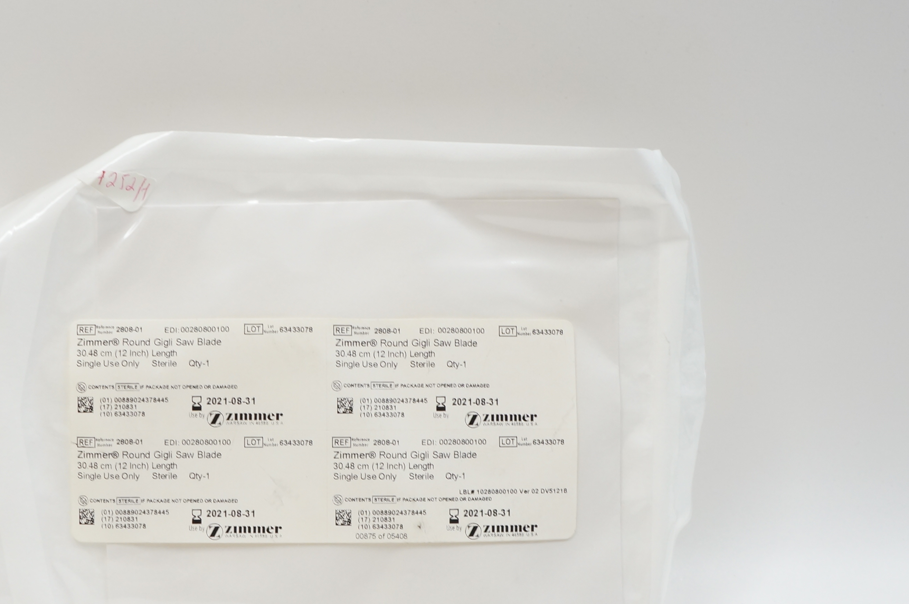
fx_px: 1413
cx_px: 330
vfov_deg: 24.1
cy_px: 378
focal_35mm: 56
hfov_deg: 35.4
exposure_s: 1/50
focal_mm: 20
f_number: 7.1
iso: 400
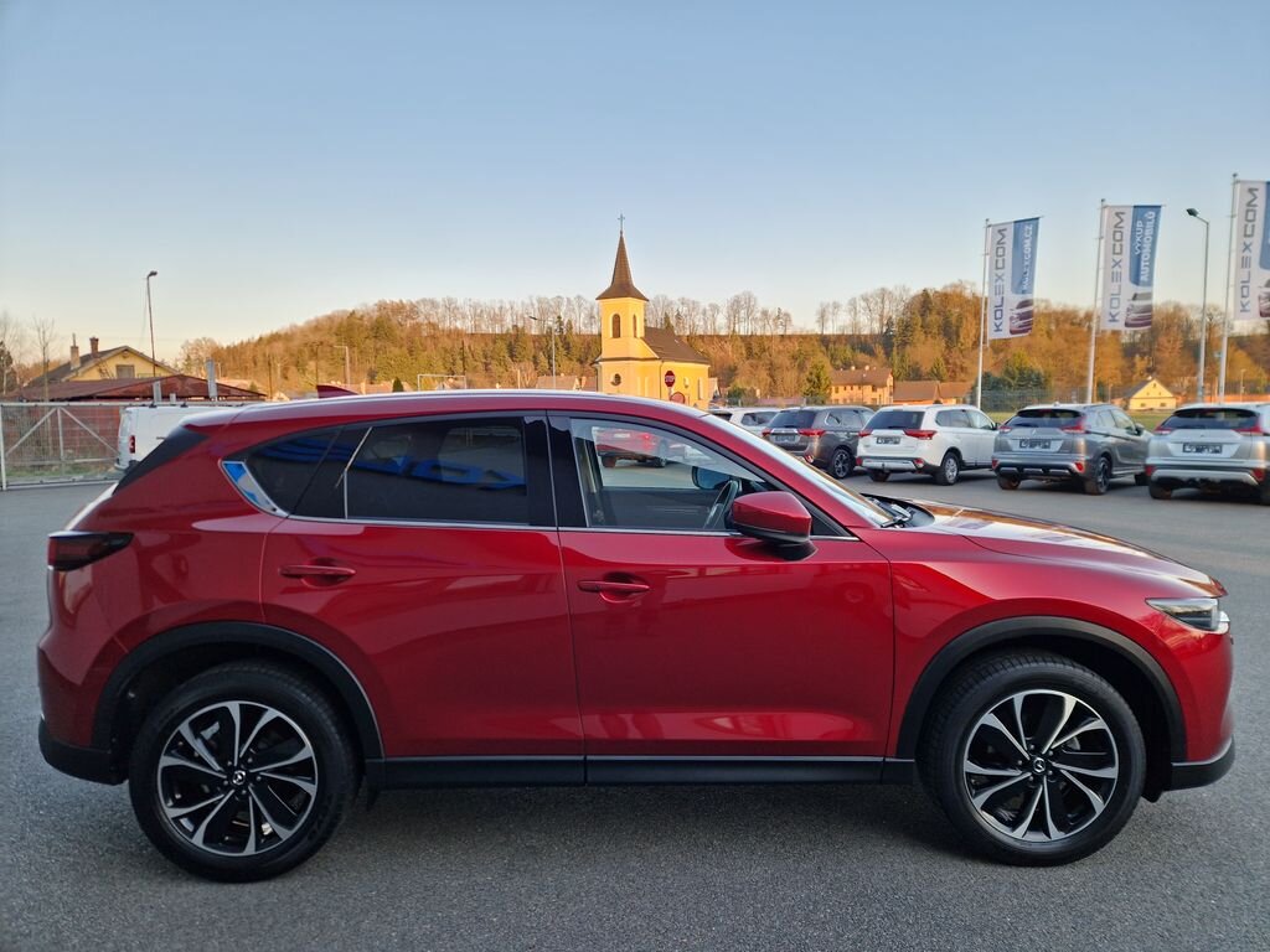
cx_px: 635
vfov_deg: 58.9
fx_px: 844
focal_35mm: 23
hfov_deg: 73.9
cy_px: 476
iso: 64
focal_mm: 5.4
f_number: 1.8
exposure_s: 1/180
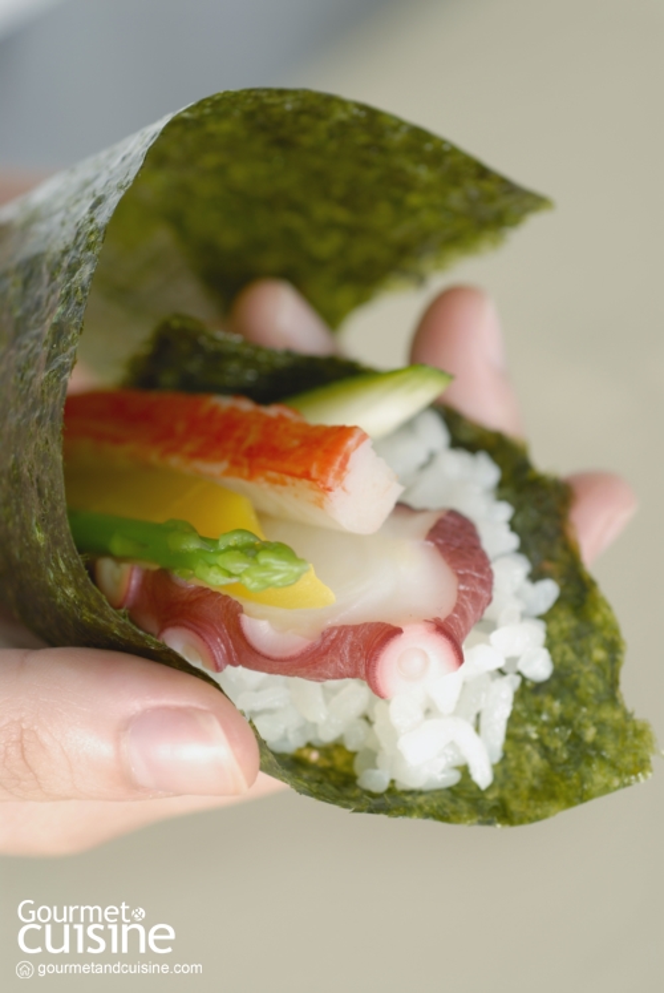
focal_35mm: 90
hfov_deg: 15.2
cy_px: 496
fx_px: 2483
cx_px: 332
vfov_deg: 22.6
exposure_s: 1/60
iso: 100
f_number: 5
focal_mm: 60
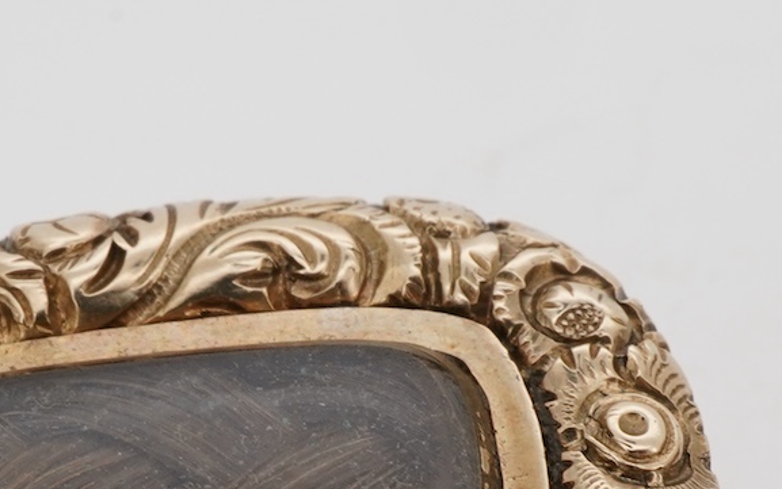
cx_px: 280
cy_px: 469
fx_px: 3049
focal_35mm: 143
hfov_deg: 14.6
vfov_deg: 9.1
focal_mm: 30
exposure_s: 1/125
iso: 400
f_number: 22
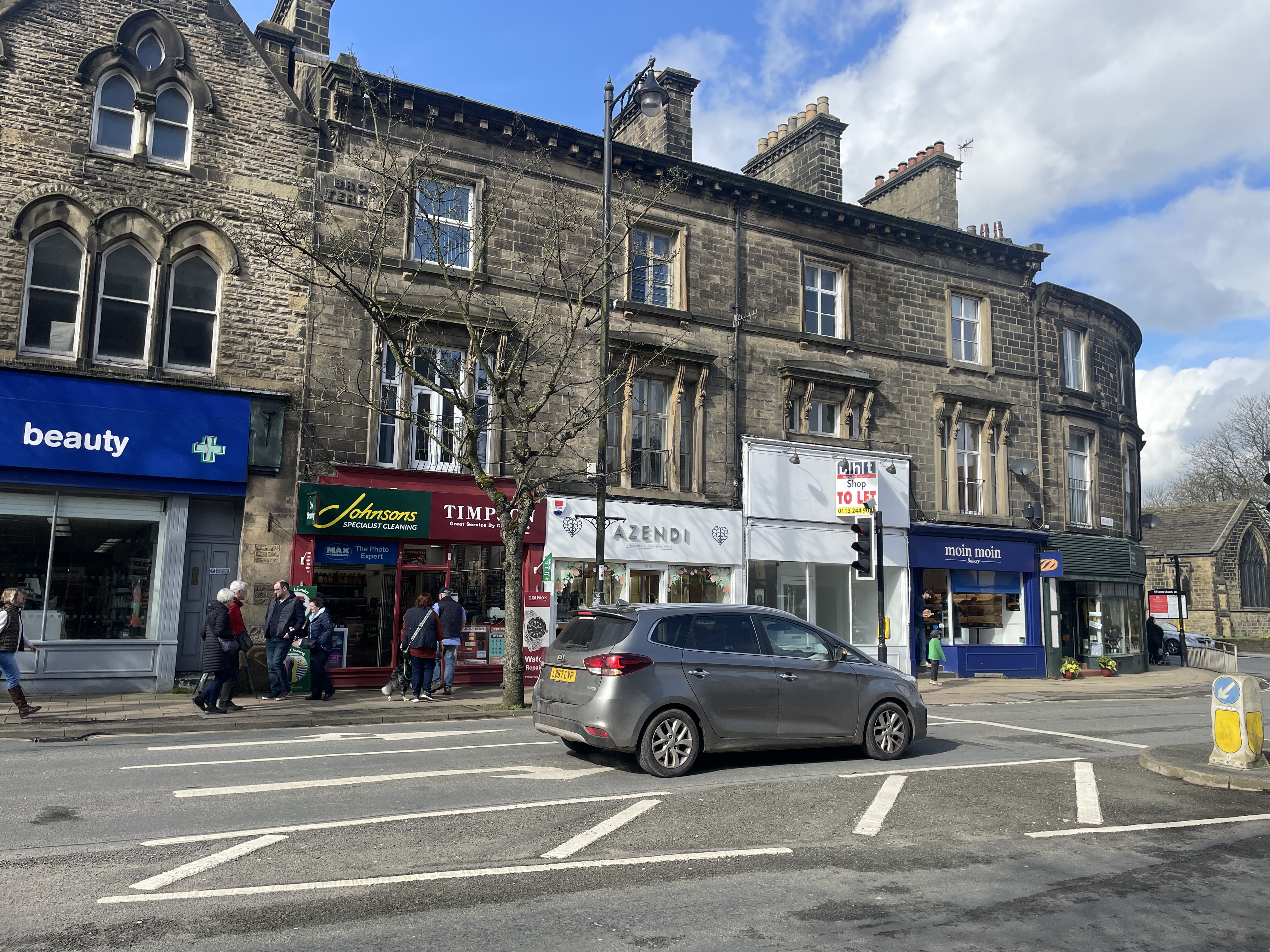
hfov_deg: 67.3
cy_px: 476
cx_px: 635
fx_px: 954
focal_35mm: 26
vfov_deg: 53.1
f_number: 1.6
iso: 32
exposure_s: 1/1715
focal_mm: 4.2
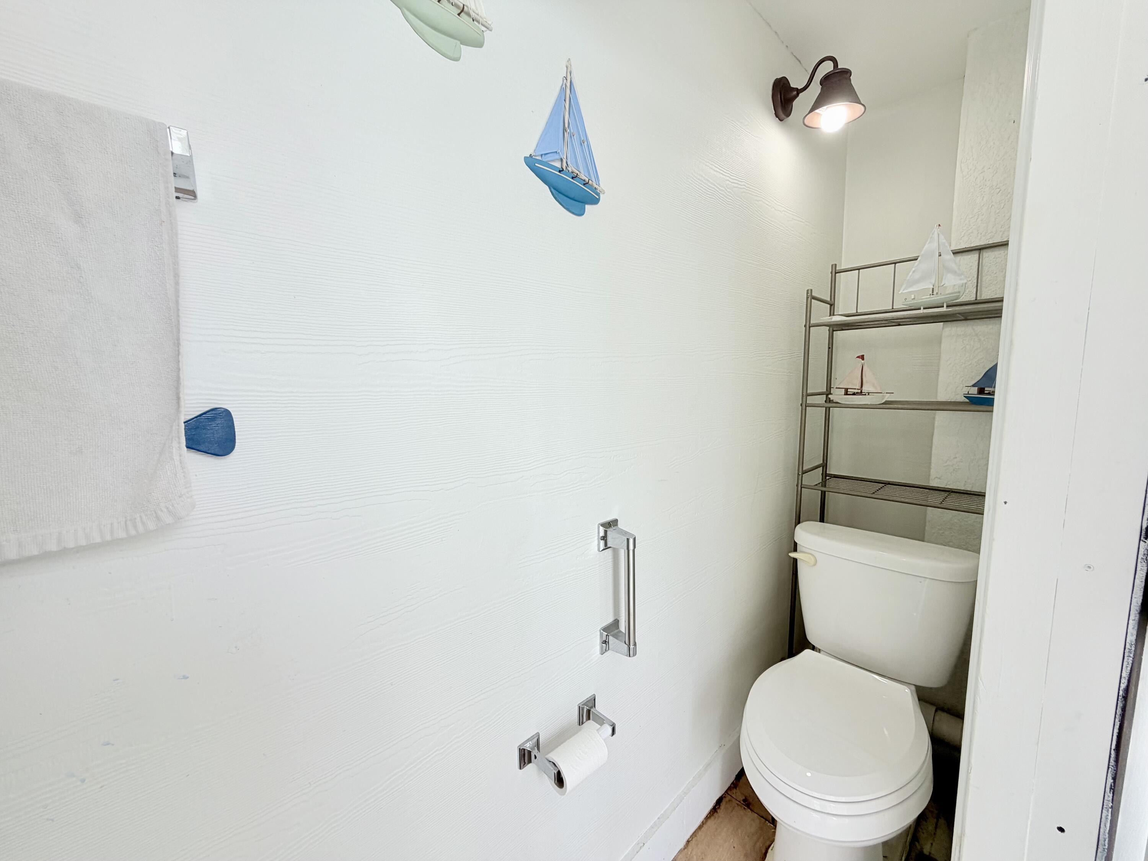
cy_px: 430
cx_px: 574
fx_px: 464
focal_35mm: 14
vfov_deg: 85.7
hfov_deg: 102.1
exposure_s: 1/120
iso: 25
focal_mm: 2.22
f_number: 2.2
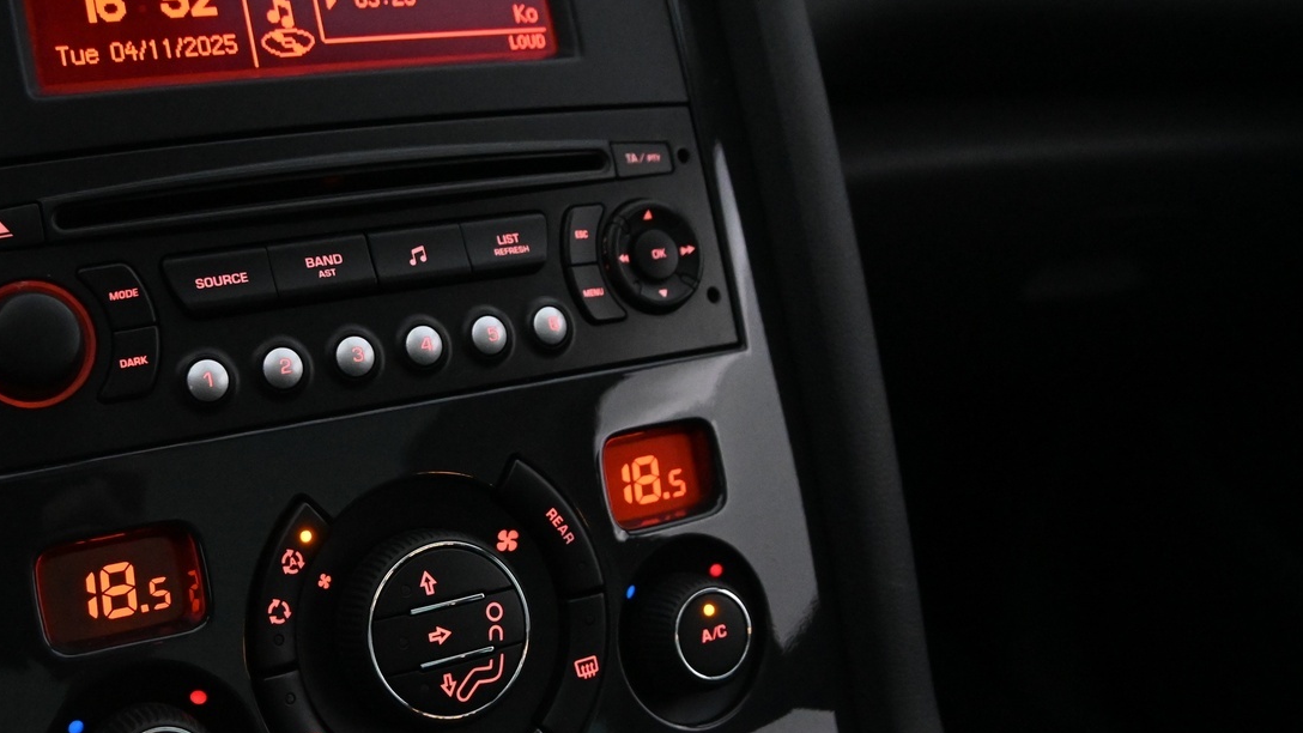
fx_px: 4042
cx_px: 402
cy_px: 407
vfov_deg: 10.4
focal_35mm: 117
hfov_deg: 18.2
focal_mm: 50
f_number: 7.1
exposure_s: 1/125
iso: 5000
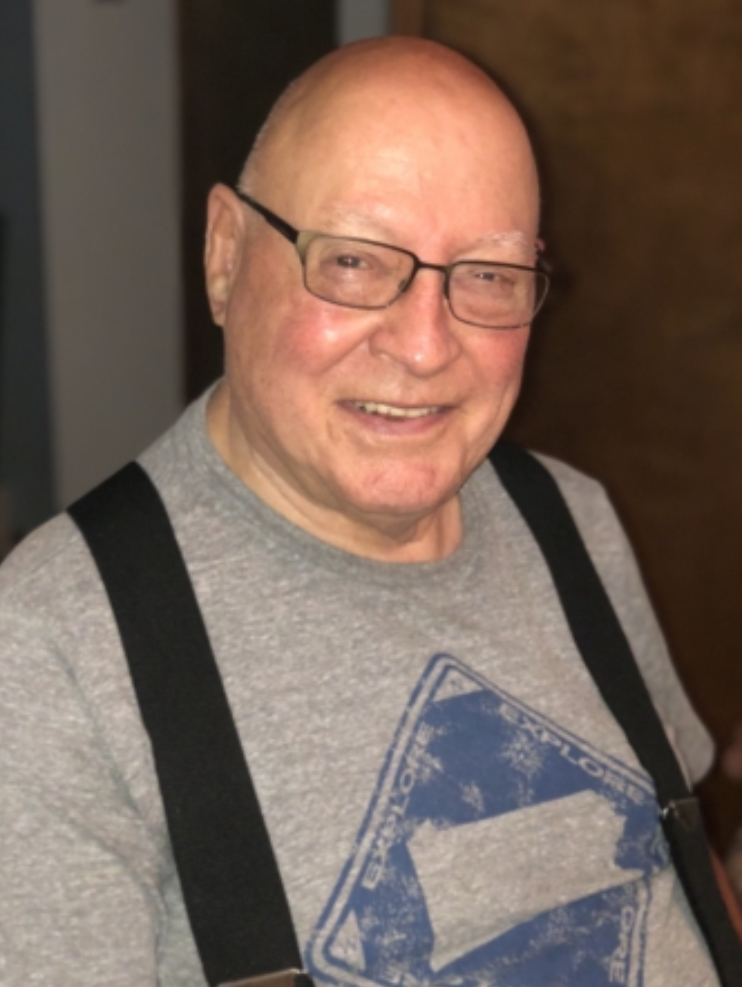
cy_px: 489
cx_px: 367
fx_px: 1656
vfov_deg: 33.2
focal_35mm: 58
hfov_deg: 25.3
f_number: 2.8
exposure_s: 1/60
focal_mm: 6.6
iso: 640
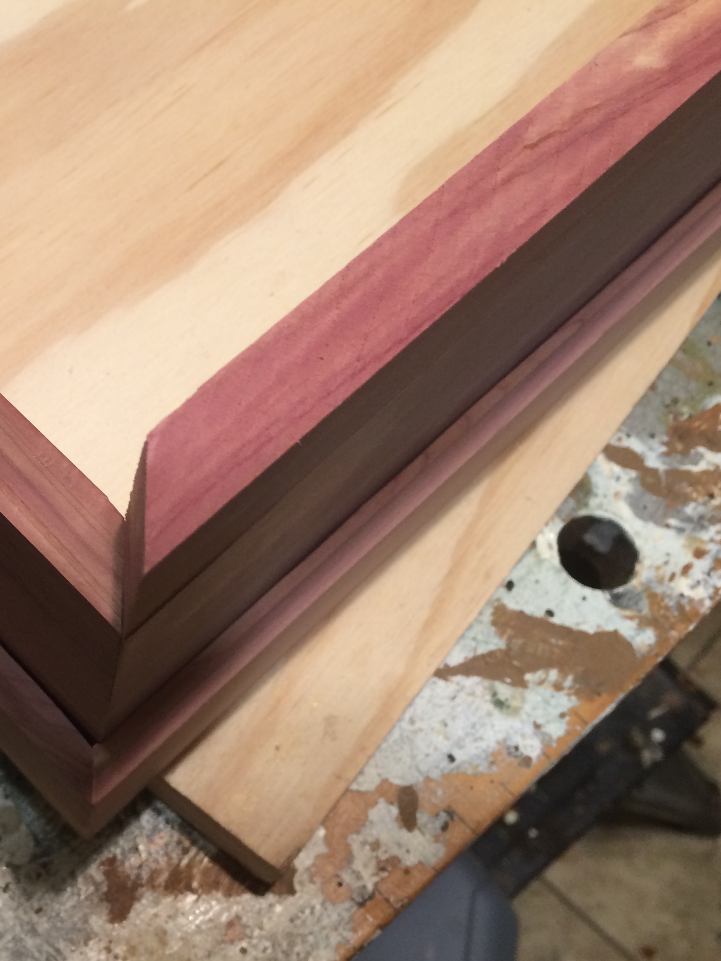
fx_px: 1194
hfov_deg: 31.7
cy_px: 527
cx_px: 45
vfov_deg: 43.8
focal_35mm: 43
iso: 100
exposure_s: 1/30
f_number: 2.2
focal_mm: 4.15
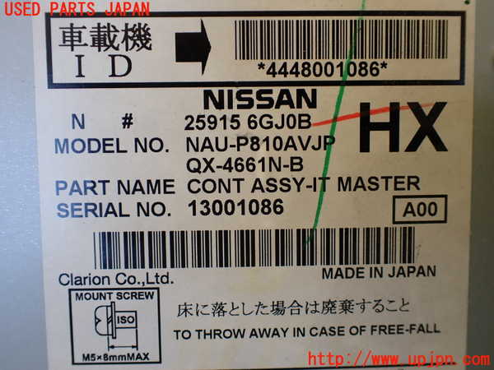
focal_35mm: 30
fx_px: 428
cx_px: 247
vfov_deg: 46.8
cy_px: 185
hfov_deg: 60.0
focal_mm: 5.4
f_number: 2.3
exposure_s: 1/125
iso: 160
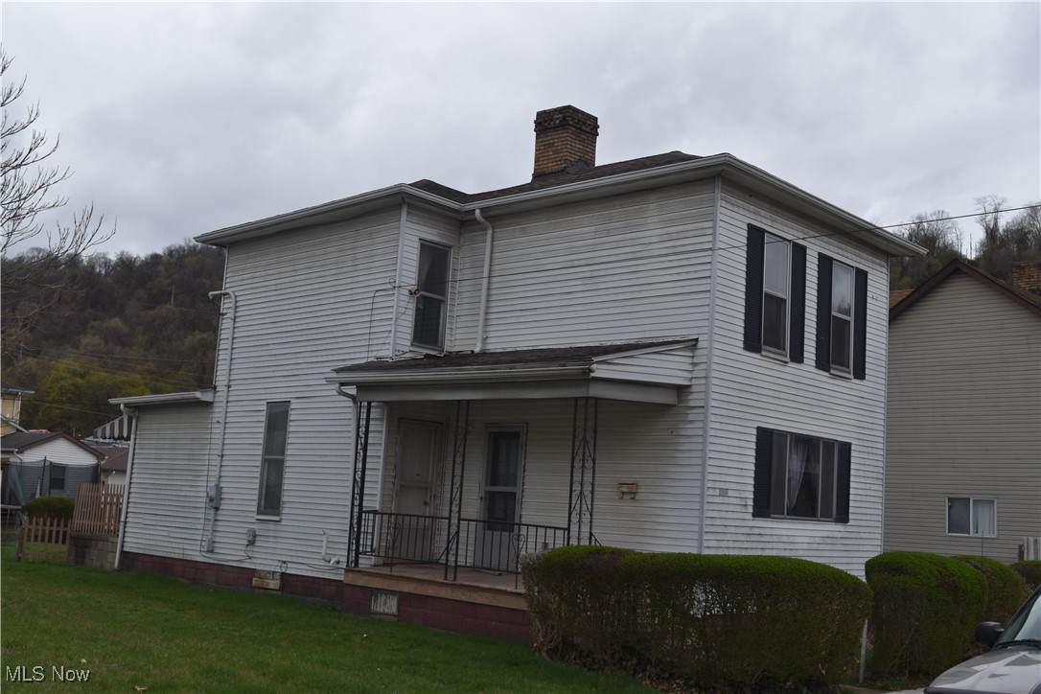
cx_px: 520
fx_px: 1171
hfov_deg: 47.9
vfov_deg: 33.0
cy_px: 347
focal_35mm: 40
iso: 100
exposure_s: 1/200
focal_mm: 27
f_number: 7.1
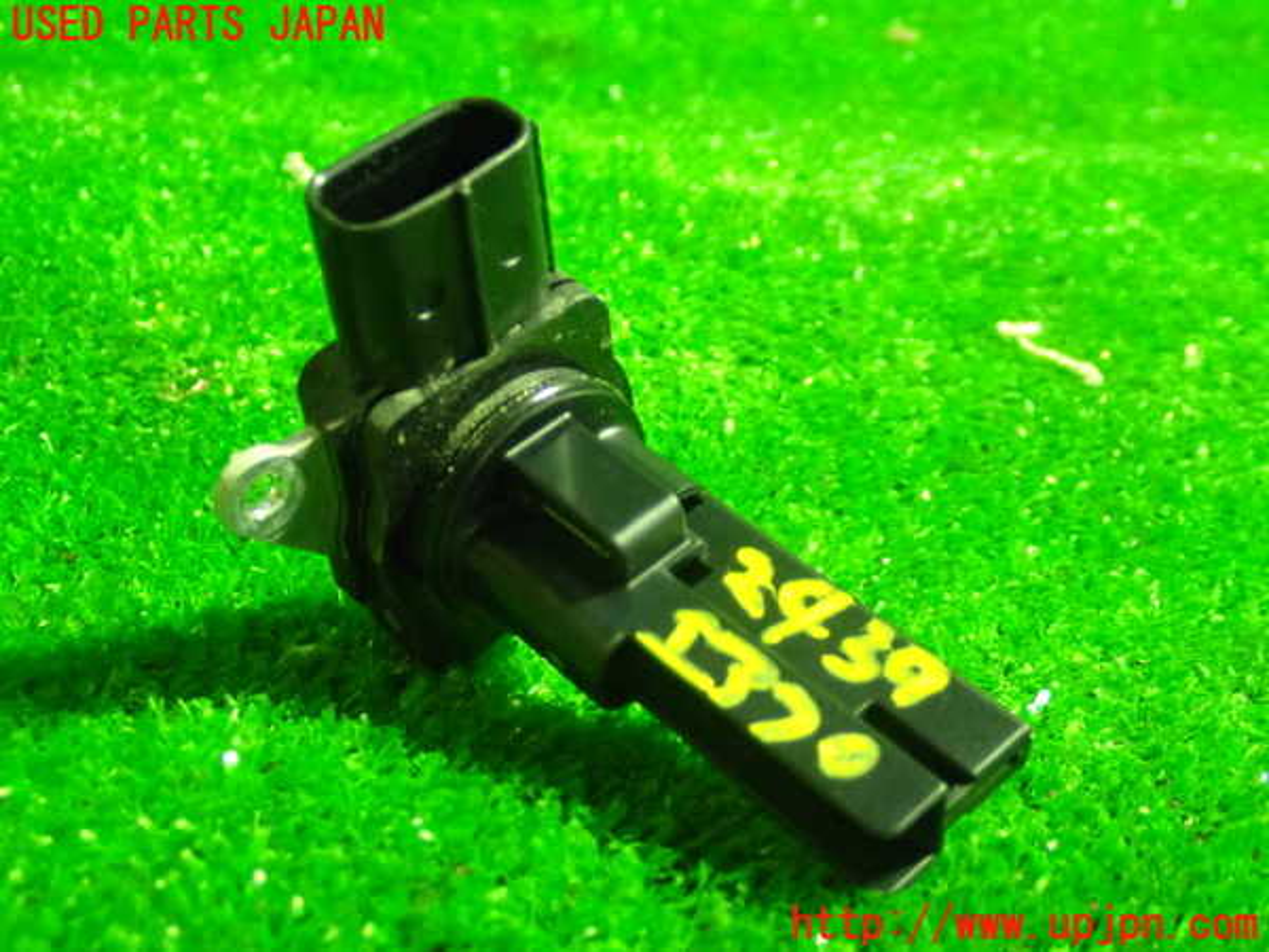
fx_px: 1833
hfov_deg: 38.2
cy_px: 476
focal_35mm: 50
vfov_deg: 29.1
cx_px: 634
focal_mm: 9.01
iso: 2500
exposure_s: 1/50
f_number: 3.2
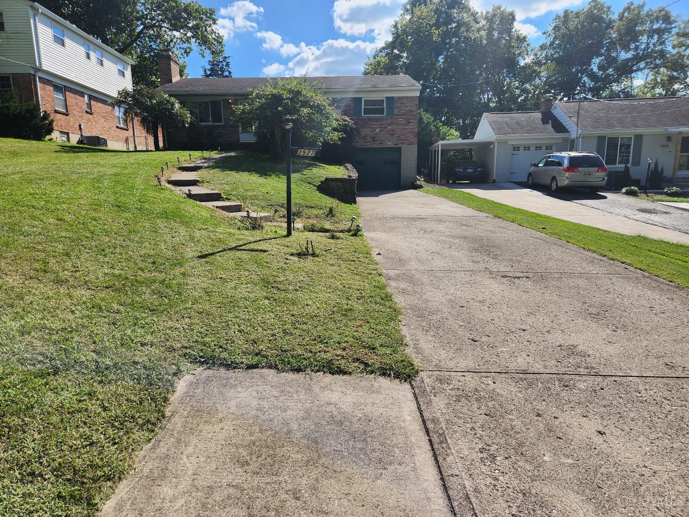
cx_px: 344
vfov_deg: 58.9
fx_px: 458
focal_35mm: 23
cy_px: 258
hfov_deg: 73.9
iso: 20
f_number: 1.8
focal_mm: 5.4
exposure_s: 1/1387
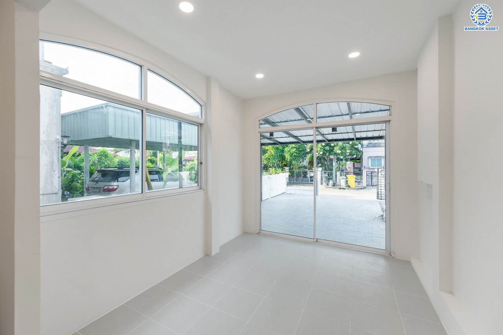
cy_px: 168
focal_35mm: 20
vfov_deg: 63.2
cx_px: 252
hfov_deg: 85.5
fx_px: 272
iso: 100
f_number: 5.6
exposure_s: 1/80
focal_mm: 19.5
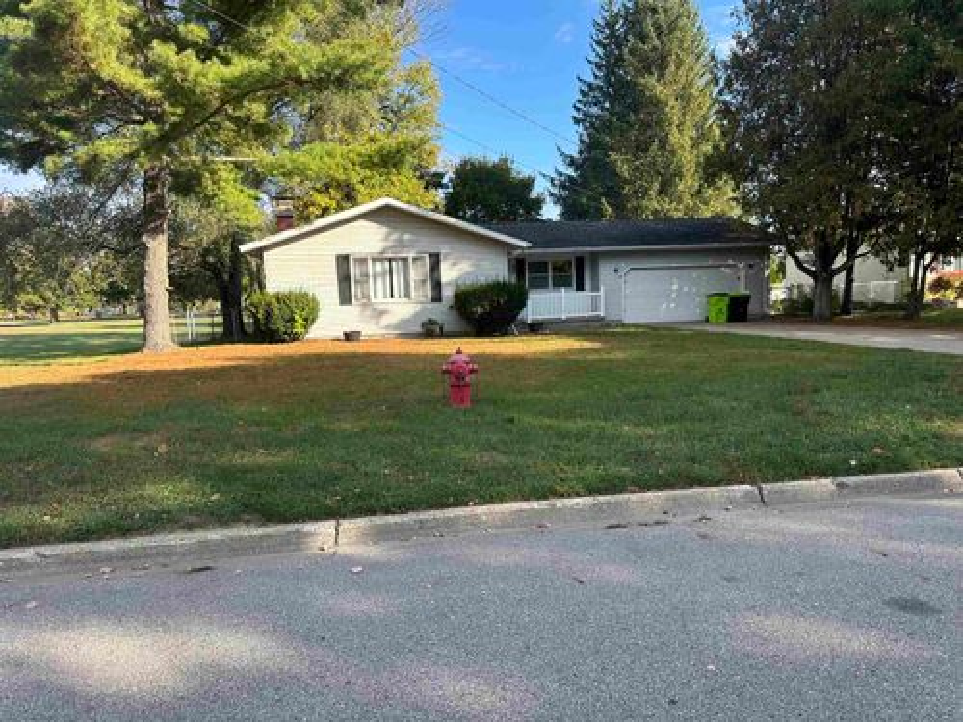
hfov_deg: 71.6
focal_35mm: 24
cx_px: 482
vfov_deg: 56.8
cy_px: 361
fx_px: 668
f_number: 1.78
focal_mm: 6.86
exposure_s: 1/1107
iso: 80
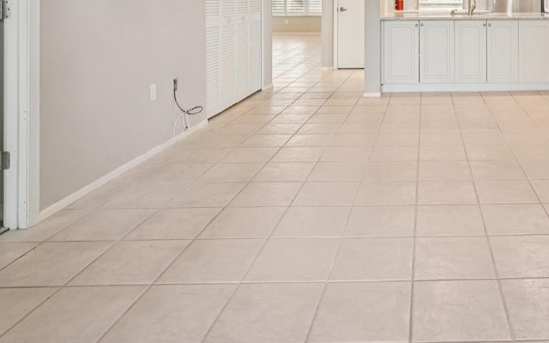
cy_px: -15
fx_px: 479
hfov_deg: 55.4
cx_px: 440
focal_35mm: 32
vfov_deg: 35.0
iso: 400
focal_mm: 16
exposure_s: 1/15
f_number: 8
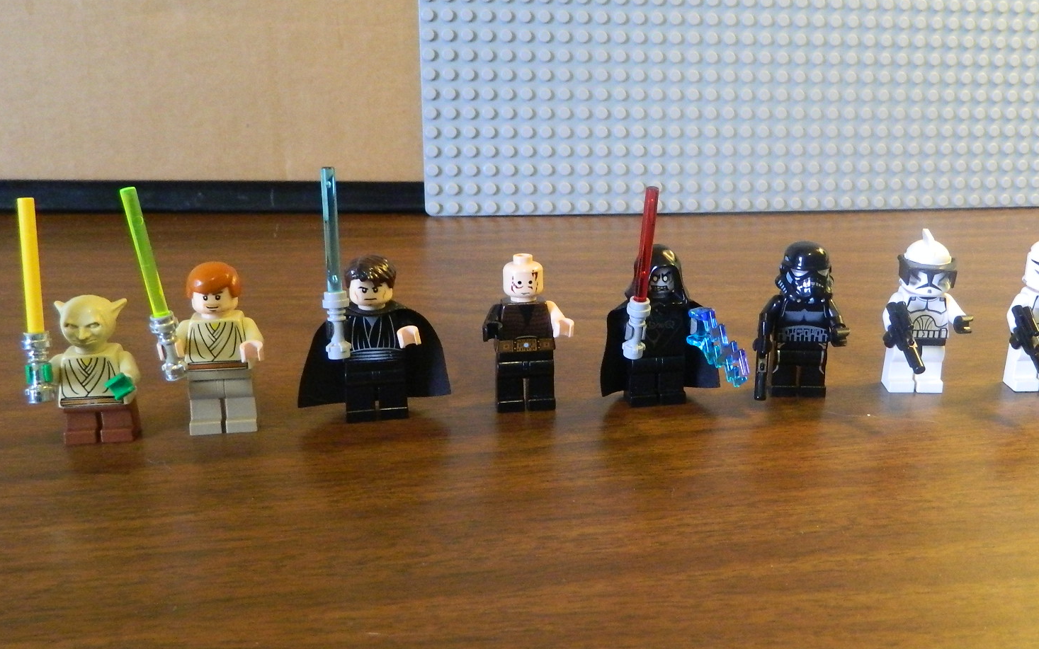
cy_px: 297
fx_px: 1048
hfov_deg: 52.2
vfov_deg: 34.4
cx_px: 654
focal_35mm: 37
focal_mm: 4.5
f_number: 3.1
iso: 400
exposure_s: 1/25
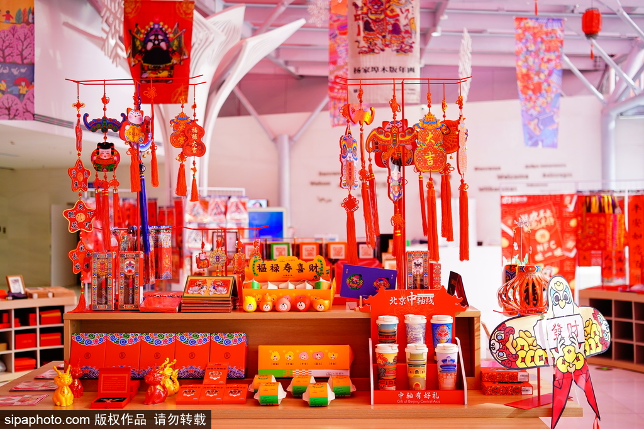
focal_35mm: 40
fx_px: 716
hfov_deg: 48.5
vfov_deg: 33.4
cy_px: 214
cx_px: 322
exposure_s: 1/500
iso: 250
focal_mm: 40
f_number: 2
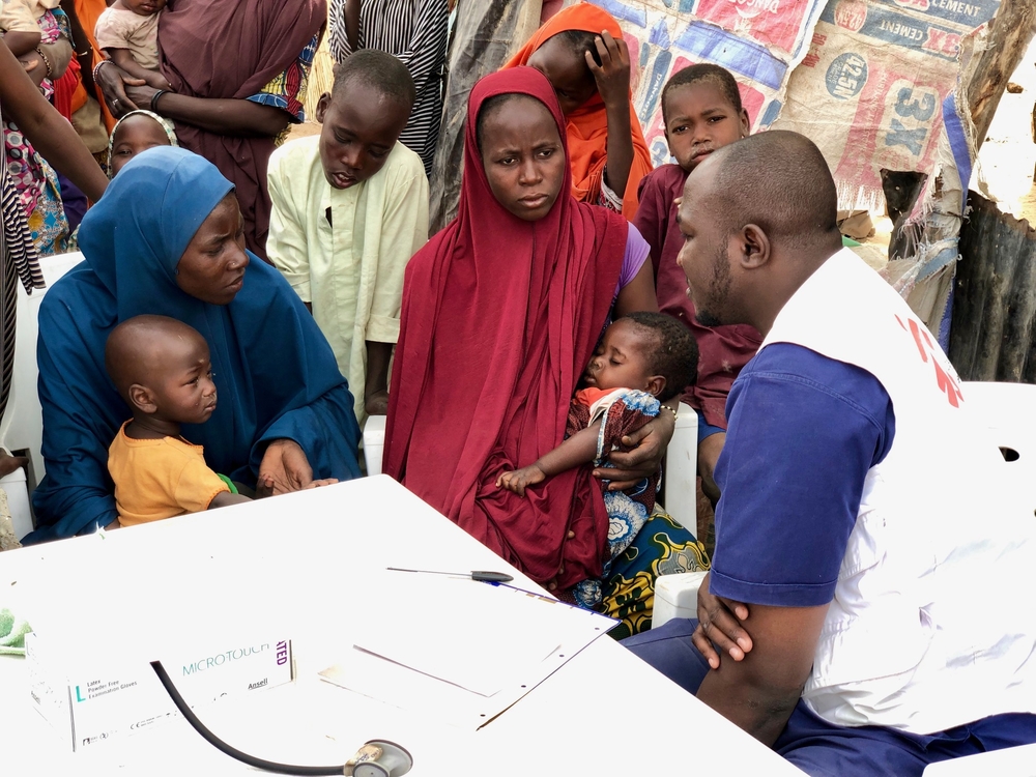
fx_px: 1556
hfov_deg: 36.8
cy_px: 388
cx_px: 518
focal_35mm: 52
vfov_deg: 28.0
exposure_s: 1/120
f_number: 2.4
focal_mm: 6
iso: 20
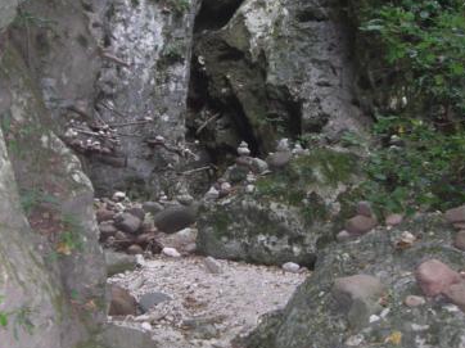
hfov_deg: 36.8
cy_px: 168
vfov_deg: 28.0
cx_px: 226
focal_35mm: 52
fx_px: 698
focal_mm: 7.6
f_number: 3
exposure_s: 1/60
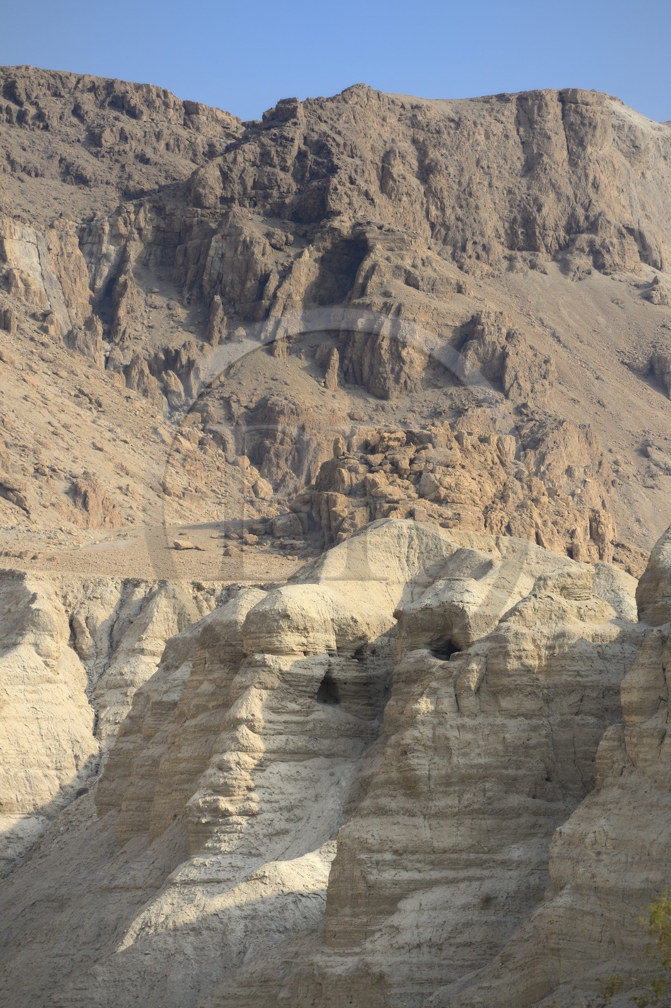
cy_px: 504
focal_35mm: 200
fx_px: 5597
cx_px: 336
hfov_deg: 6.9
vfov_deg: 10.3
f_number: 7.1
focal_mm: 200
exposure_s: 1/800
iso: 200
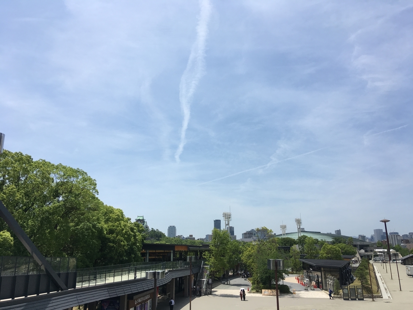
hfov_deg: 61.7
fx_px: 346
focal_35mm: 29
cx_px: 206
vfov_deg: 48.2
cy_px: 155
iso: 25
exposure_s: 1/2404
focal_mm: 4.15
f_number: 2.2
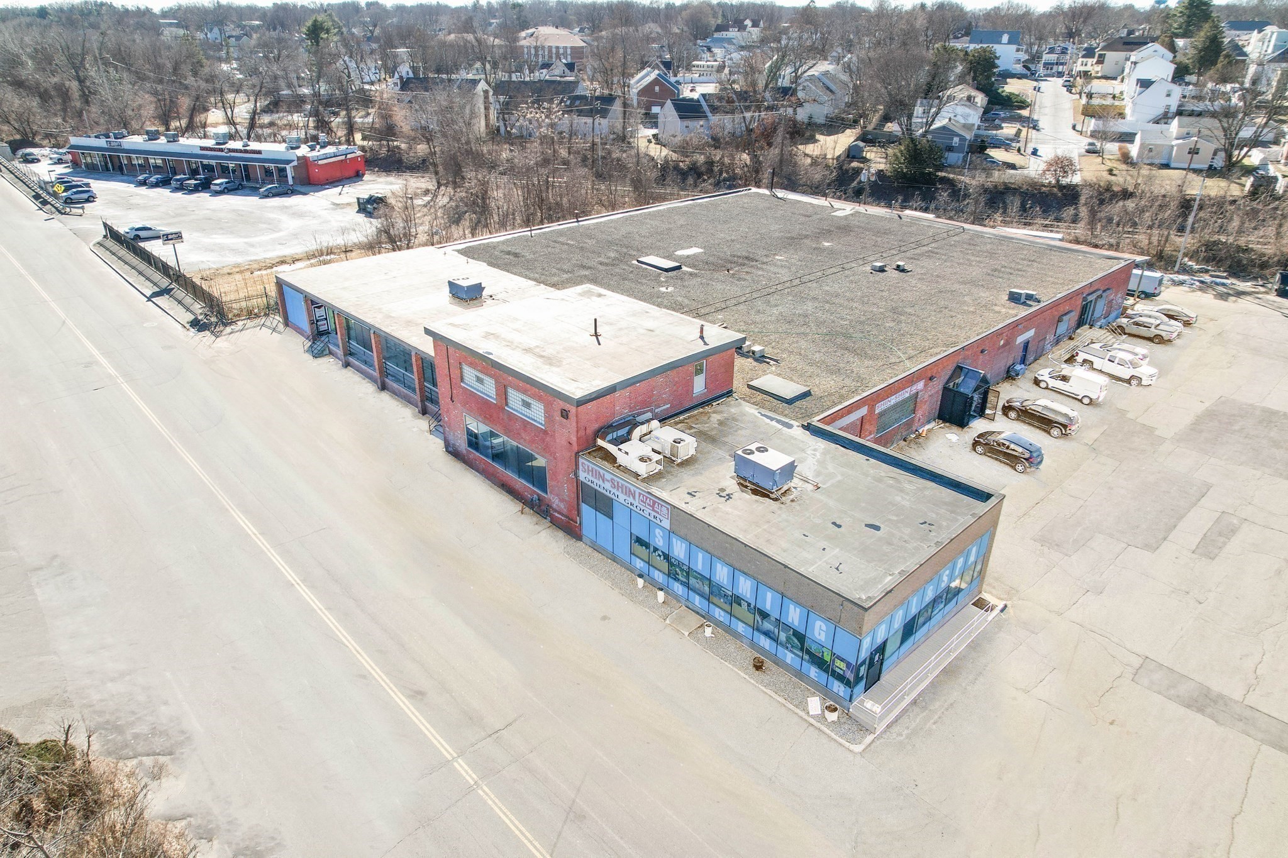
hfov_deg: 78.6
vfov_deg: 57.2
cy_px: 429
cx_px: 644
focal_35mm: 22
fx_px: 787
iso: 100
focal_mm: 8.38
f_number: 2.8
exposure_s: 1/100
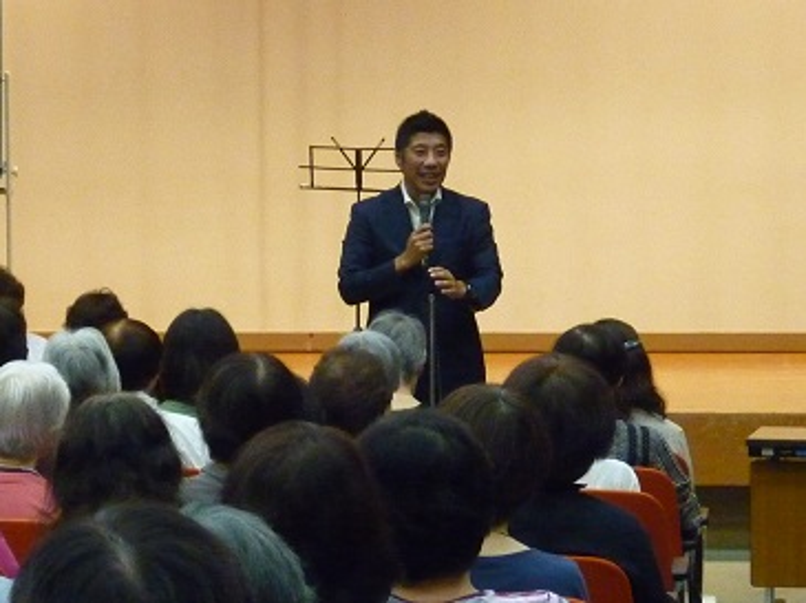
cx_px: 403
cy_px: 302
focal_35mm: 164
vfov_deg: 9.0
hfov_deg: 12.1
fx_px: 3815
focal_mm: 15.3
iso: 800
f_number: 4.7
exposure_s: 1/40
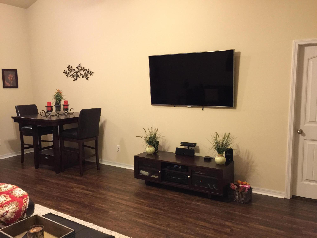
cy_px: 119
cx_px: 158
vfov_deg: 48.2
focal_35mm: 29
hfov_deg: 61.7
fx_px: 266
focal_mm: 4.15
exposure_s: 1/8
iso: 125
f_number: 2.2
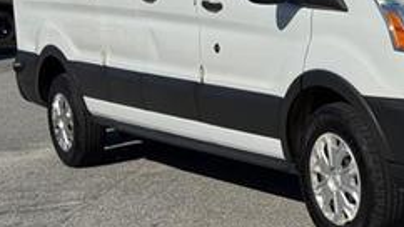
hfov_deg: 19.3
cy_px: 40
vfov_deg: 11.1
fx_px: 1167
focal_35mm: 109
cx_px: 361
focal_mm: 6.76
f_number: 1.78
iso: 64
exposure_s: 1/12500
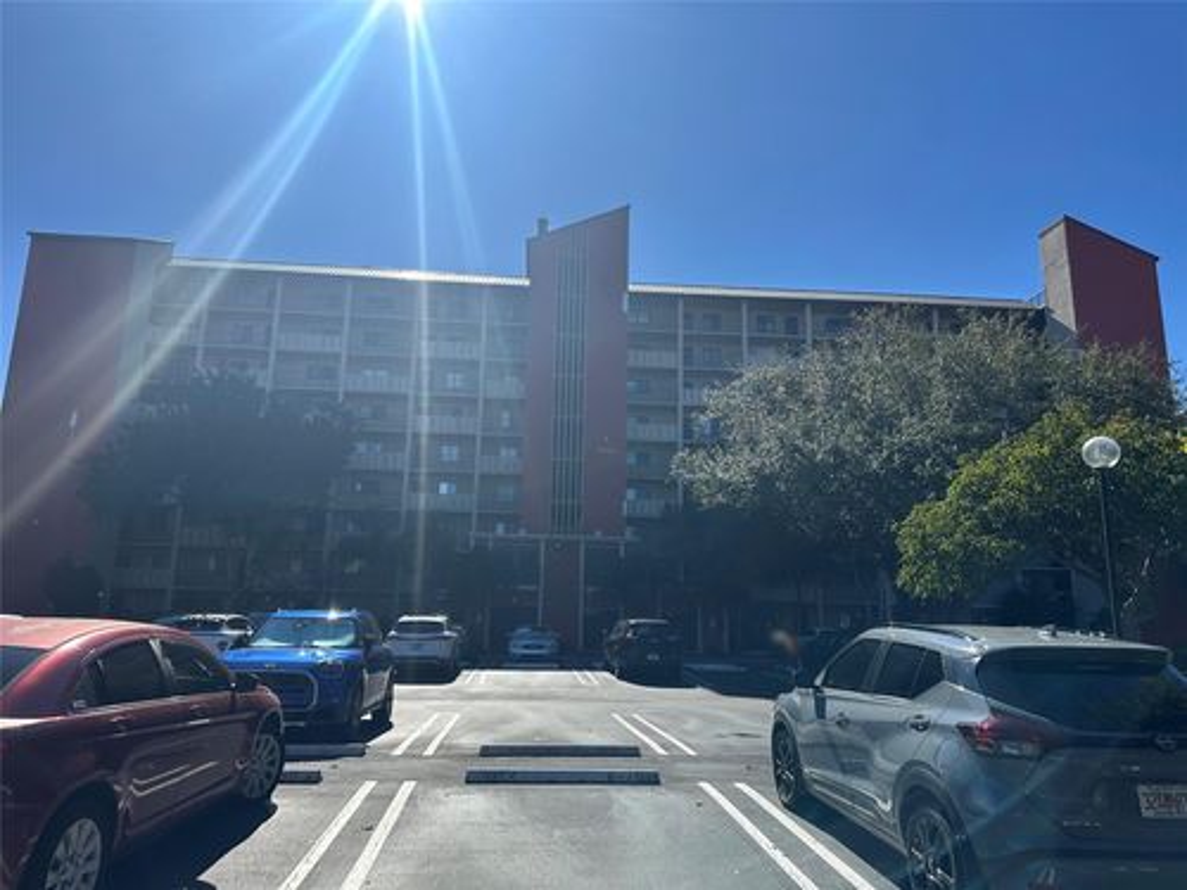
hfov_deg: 71.6
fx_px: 823
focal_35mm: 24
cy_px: 445
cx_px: 594
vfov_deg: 56.8
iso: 80
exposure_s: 1/6623
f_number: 1.78
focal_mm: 6.86
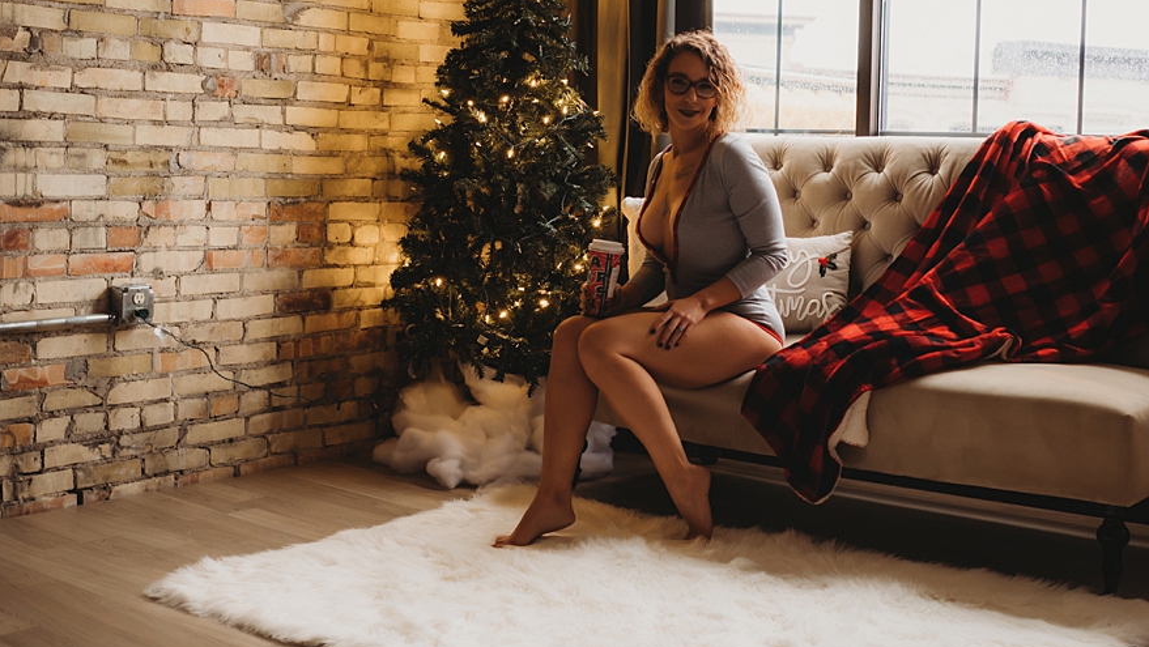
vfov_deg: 23.9
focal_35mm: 50
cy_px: 235
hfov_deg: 41.2
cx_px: 678
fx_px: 1524
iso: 800
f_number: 2.2
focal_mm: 35
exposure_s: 1/125
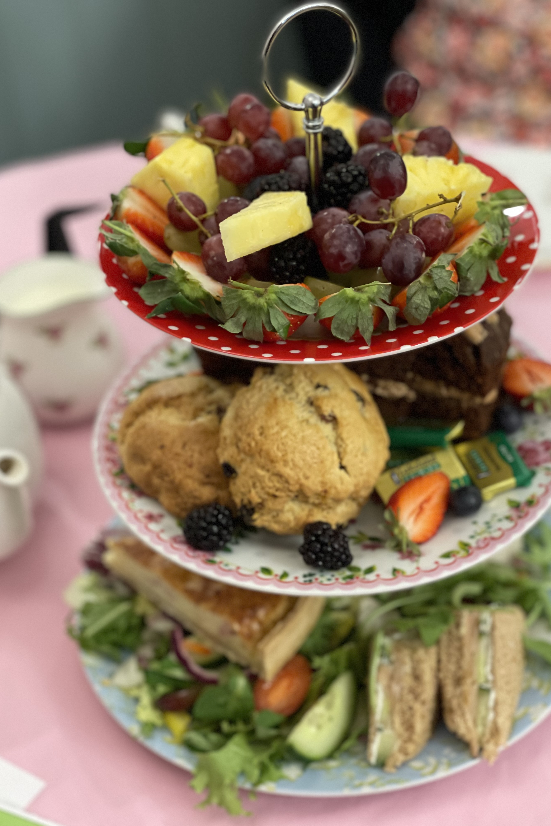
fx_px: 1538
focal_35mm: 67
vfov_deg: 30.1
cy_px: 415
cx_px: 290
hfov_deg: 20.3
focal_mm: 7.5
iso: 320
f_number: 2.2
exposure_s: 1/25
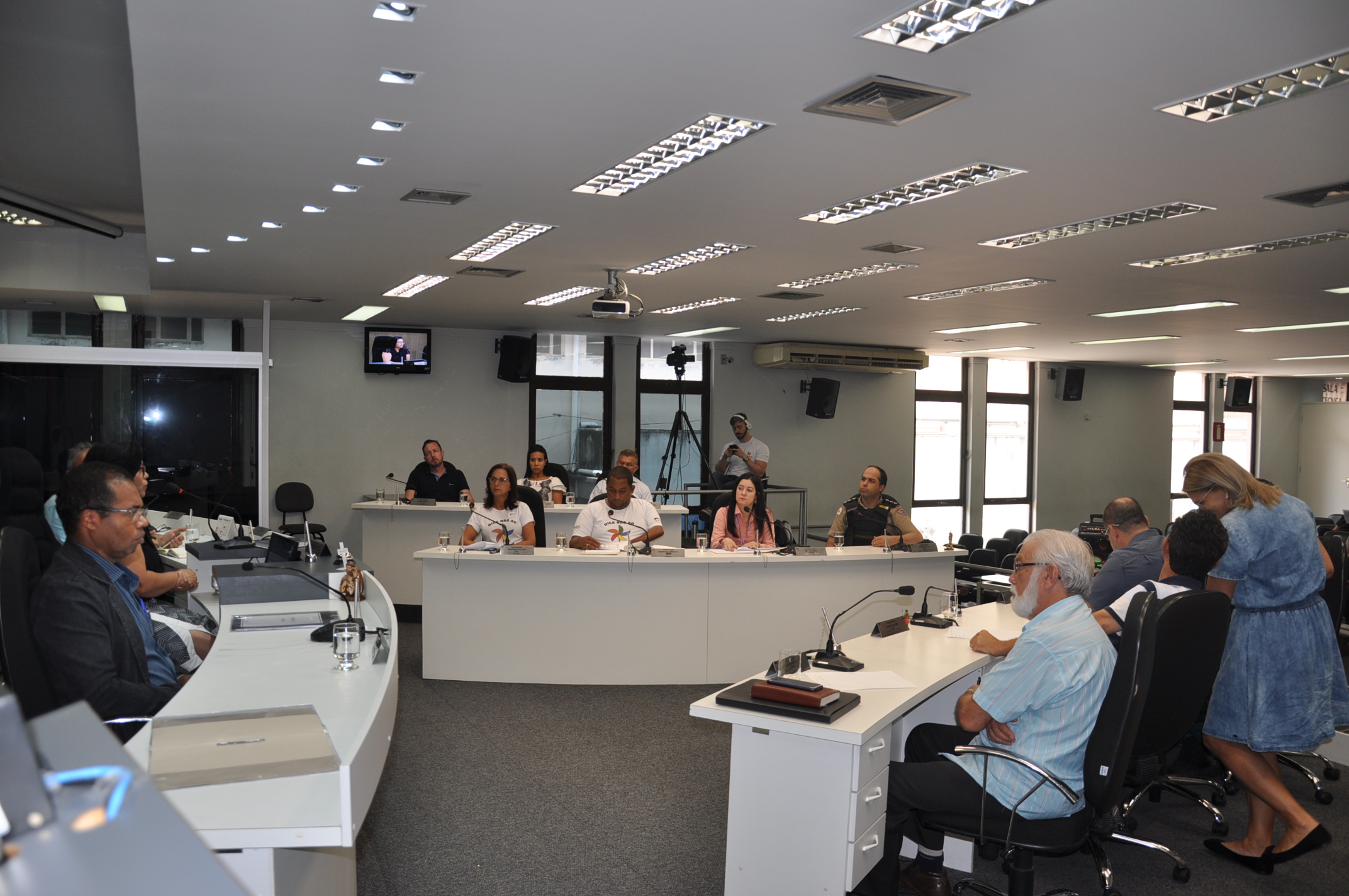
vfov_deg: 47.8
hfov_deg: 67.4
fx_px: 1011
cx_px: 674
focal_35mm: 27
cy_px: 448
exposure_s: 1/80
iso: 200
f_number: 3.5
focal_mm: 18
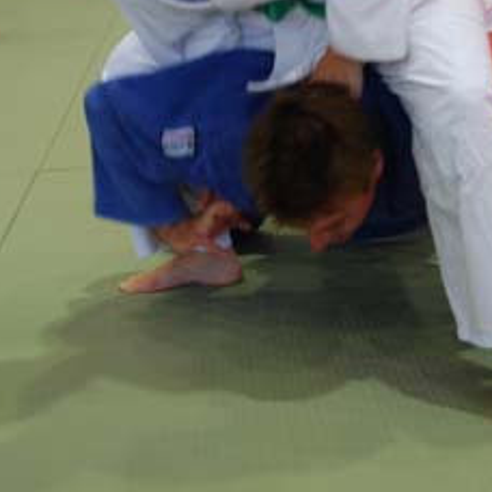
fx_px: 1240
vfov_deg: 22.1
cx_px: 302
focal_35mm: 77
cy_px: 99
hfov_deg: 22.4
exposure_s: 1/30
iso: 200
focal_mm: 23
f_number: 3.8
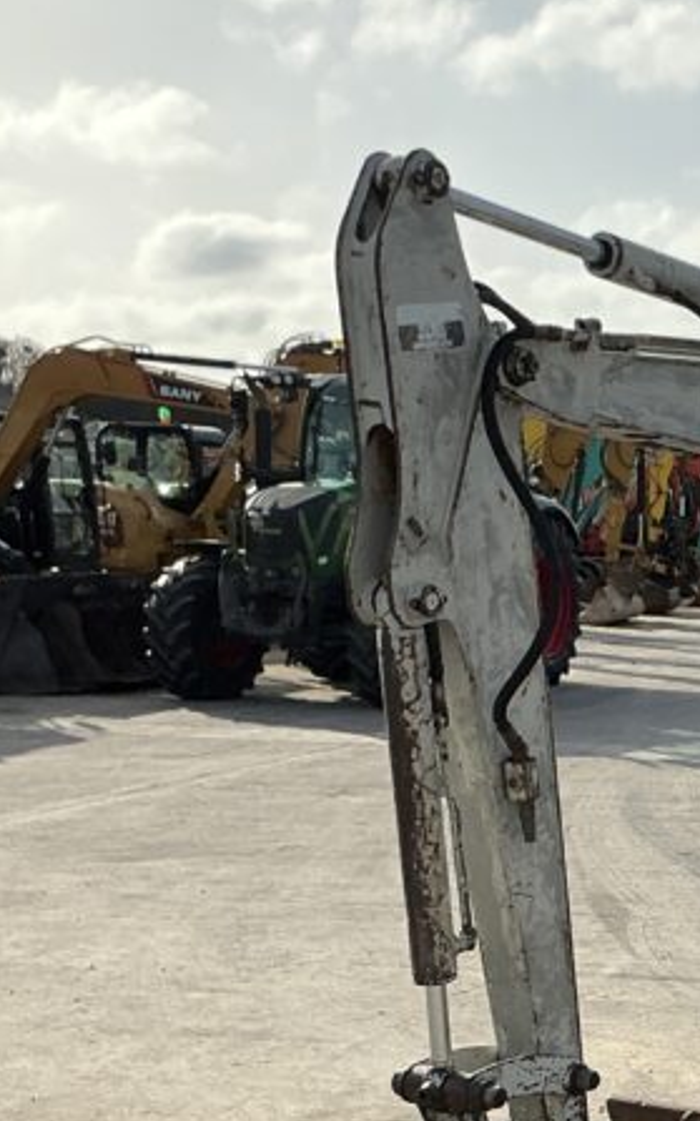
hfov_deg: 17.7
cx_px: 953
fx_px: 2078
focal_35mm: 68
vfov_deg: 29.9
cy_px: 787
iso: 25
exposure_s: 1/2227
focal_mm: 3
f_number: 1.8
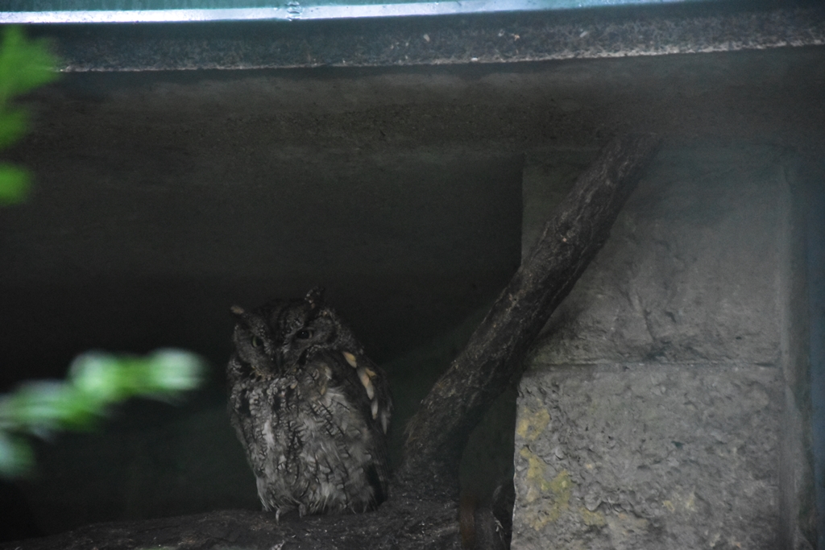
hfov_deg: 9.8
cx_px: 412
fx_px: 4813
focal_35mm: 210
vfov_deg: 6.5
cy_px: 275
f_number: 5.6
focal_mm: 140
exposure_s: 1/60
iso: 12800
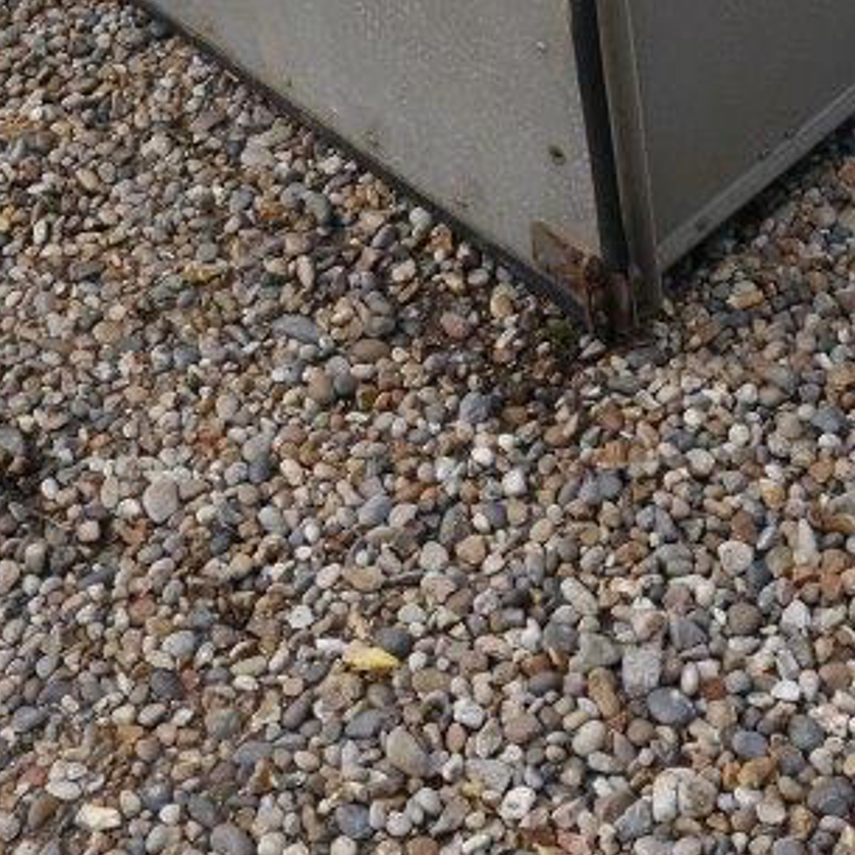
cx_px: 541
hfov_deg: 20.8
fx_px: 2319
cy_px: -185
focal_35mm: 83
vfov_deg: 19.6
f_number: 5.6
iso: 160
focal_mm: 14
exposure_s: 1/320
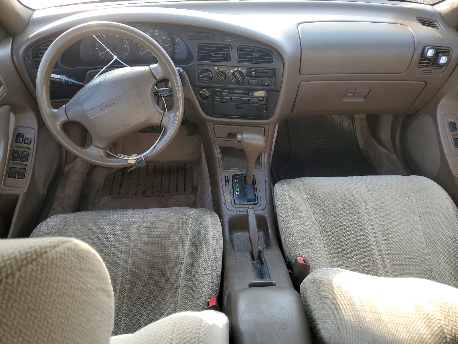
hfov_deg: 67.3
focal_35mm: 26
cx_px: 229
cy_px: 172
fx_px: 344
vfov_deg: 53.1
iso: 50
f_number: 1.5
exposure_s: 1/179
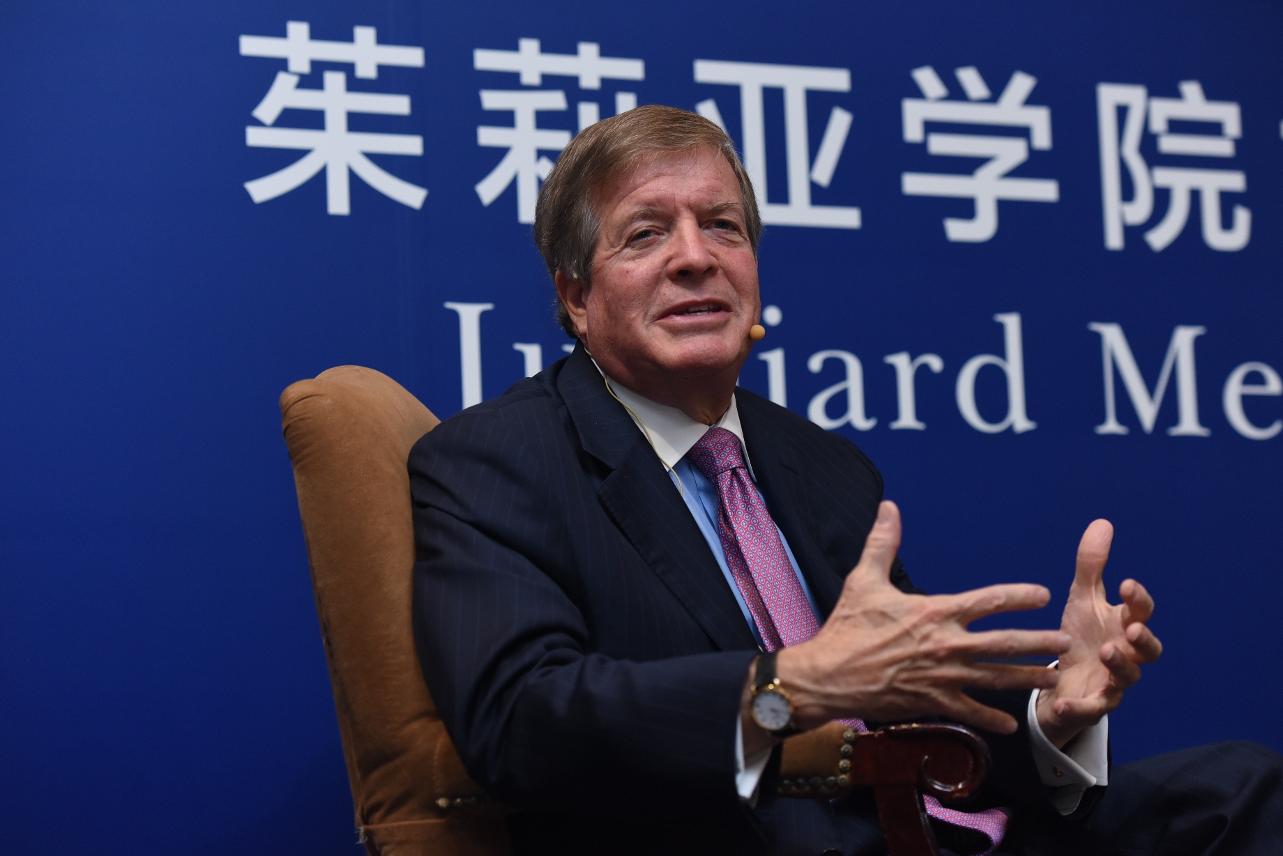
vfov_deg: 13.7
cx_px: 642
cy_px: 428
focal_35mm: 100
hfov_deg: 20.4
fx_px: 3565
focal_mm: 100
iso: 1600
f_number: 3.5
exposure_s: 1/125
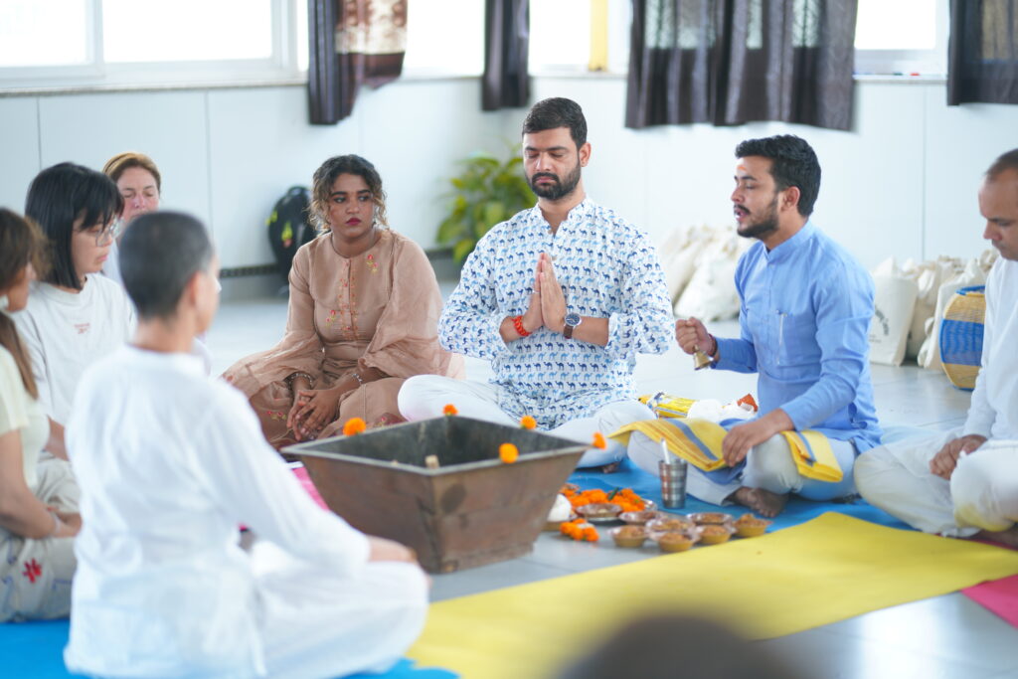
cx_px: 509
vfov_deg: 16.1
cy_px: 340
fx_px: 2404
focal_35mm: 85
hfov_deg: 23.9
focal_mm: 85
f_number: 1.4
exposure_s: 1/60
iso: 100
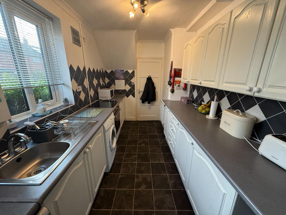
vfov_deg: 85.7
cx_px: 143
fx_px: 116
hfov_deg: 102.1
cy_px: 108
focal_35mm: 14
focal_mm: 2.22
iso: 320
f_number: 2.2
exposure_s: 1/97
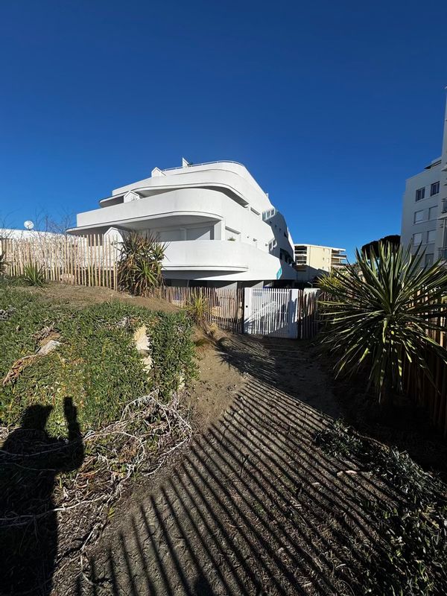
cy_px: 298
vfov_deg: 102.1
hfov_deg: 85.7
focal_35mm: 14
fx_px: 241
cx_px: 224
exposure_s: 1/3906
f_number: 2.2
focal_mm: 2.22
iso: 40
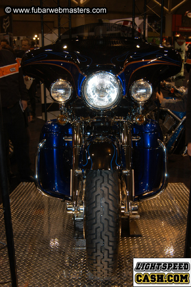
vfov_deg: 46.4
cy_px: 144
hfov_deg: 31.8
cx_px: 96
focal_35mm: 42
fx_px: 335
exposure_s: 1/60
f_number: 5
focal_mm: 28
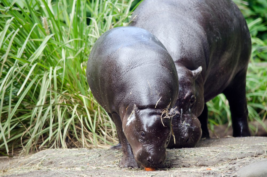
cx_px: 134
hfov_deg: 8.1
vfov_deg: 5.4
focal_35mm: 255
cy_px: 88
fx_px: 1887
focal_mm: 170
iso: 800
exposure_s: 1/250
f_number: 5
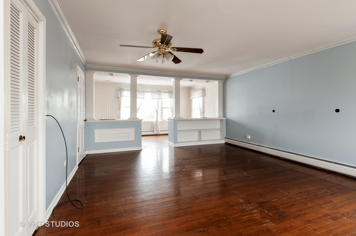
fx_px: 168
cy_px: 118
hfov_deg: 93.3
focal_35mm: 17
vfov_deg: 70.3
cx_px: 178
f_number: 8
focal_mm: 17
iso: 200
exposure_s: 1/1.25
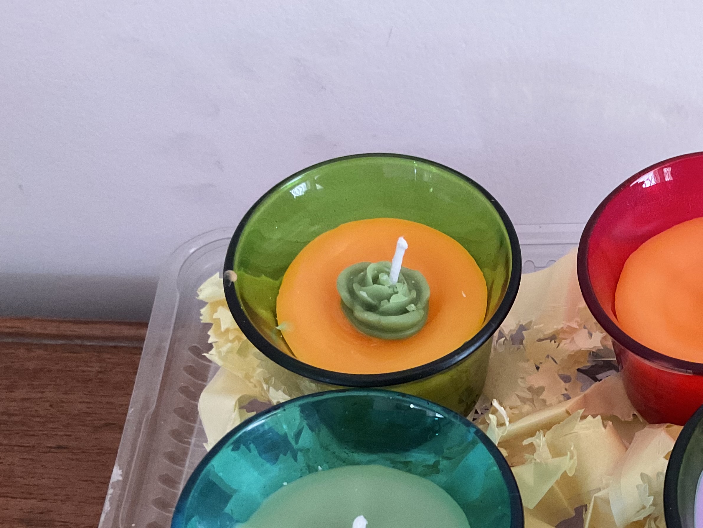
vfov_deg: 29.1
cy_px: 417
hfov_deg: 37.4
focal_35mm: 49
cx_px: 571
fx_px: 995
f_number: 1.8
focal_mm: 3
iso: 320
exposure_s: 1/33
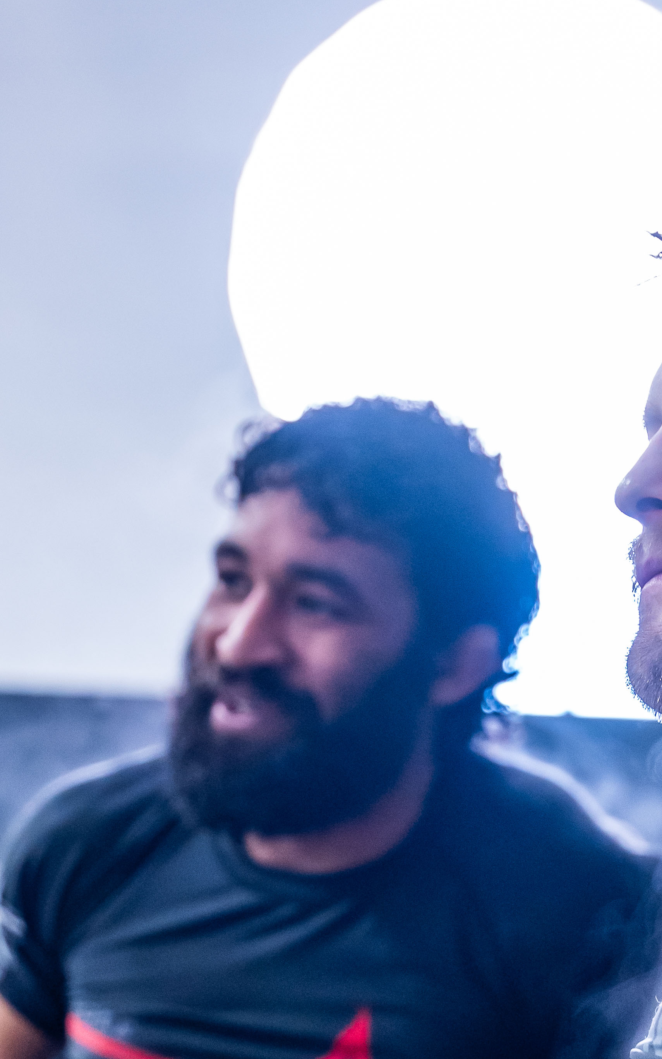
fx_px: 4461
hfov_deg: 8.4
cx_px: 635
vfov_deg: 13.3
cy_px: 1125
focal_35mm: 155
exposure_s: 1/160
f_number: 2.8
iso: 2000
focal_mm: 59.2
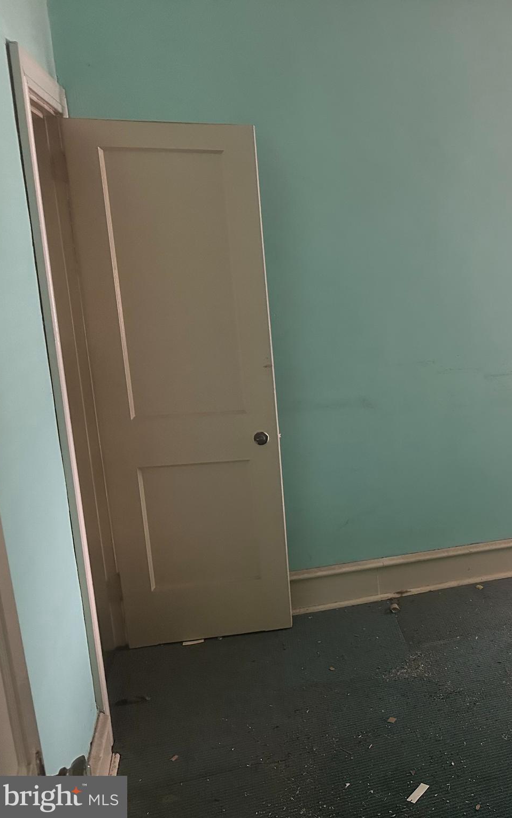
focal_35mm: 34
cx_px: 541
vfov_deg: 56.7
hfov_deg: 33.3
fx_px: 759
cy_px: 410
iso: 500
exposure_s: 1/60
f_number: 1.78
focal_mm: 6.86
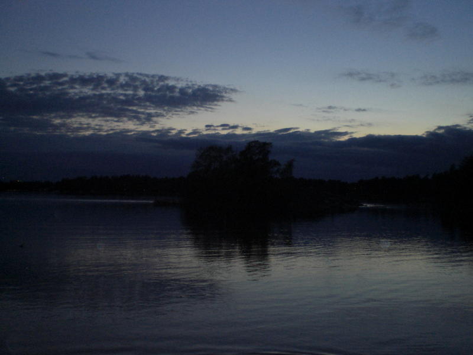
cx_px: 236
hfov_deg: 49.0
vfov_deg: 37.7
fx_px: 519
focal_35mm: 38
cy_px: 178
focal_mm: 6.3
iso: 200
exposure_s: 1/60
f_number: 3.1
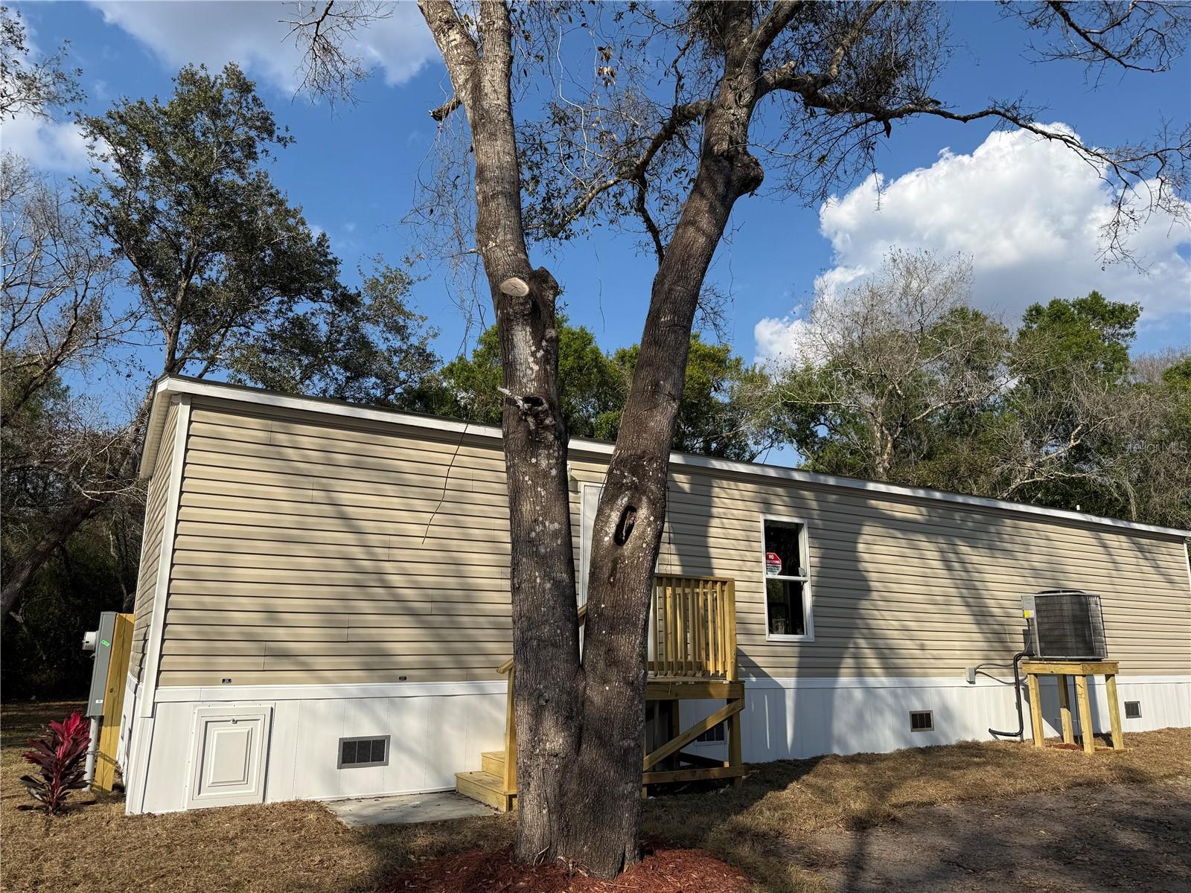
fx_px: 826
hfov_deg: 71.6
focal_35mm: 24
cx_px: 596
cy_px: 446
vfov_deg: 56.8
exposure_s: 1/4975
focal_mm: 6.76
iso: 80
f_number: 1.78
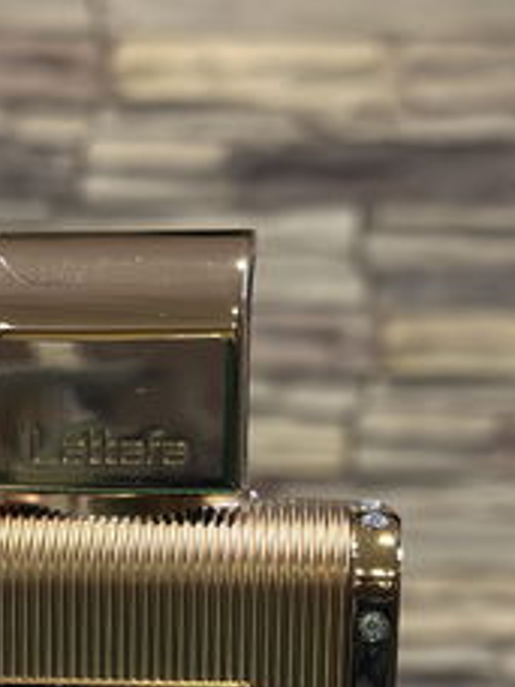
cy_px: 731
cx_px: 63
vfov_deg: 17.1
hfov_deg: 13.1
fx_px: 2222
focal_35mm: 112
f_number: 1.78
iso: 400
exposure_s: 1/60
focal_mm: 6.86
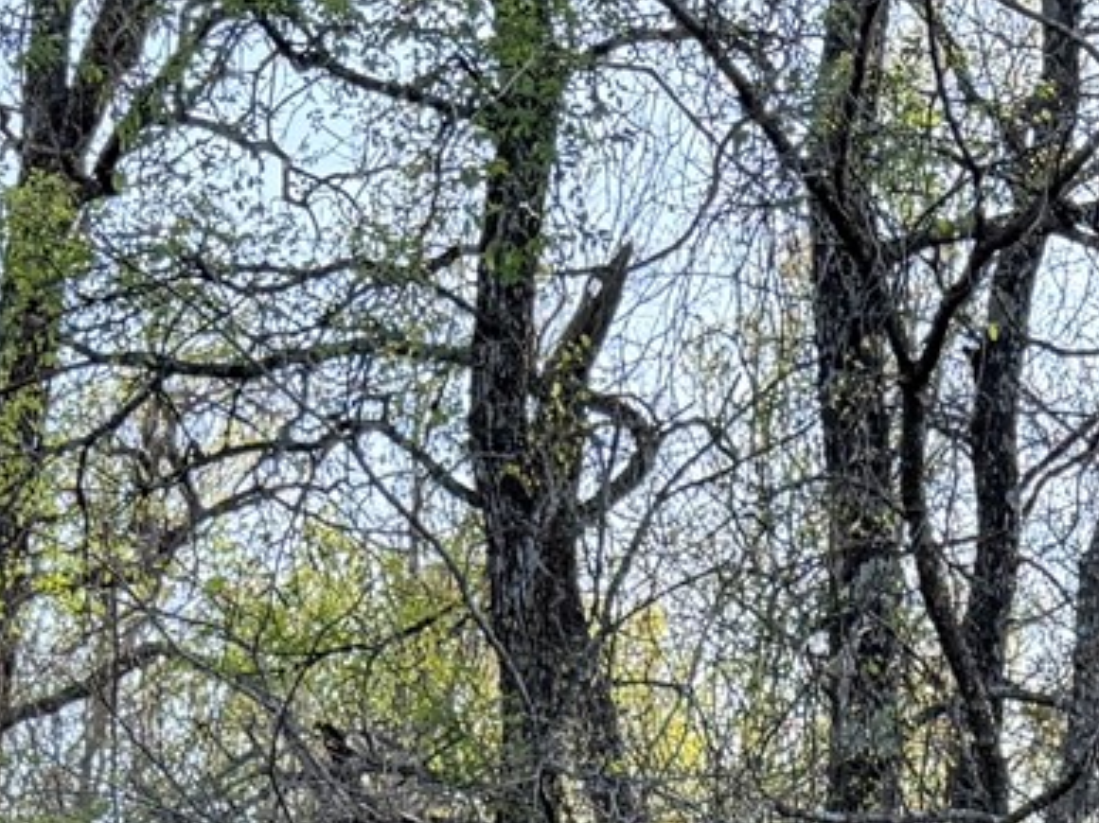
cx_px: 1031
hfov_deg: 15.3
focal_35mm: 127
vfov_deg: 10.2
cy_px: 1944
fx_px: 4031
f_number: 1.78
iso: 100
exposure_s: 1/456
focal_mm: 6.76
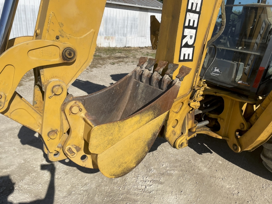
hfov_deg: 67.3
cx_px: 136
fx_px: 204
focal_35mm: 26
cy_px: 102
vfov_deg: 53.1
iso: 32
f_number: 1.6
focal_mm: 4.2
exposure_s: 1/6494
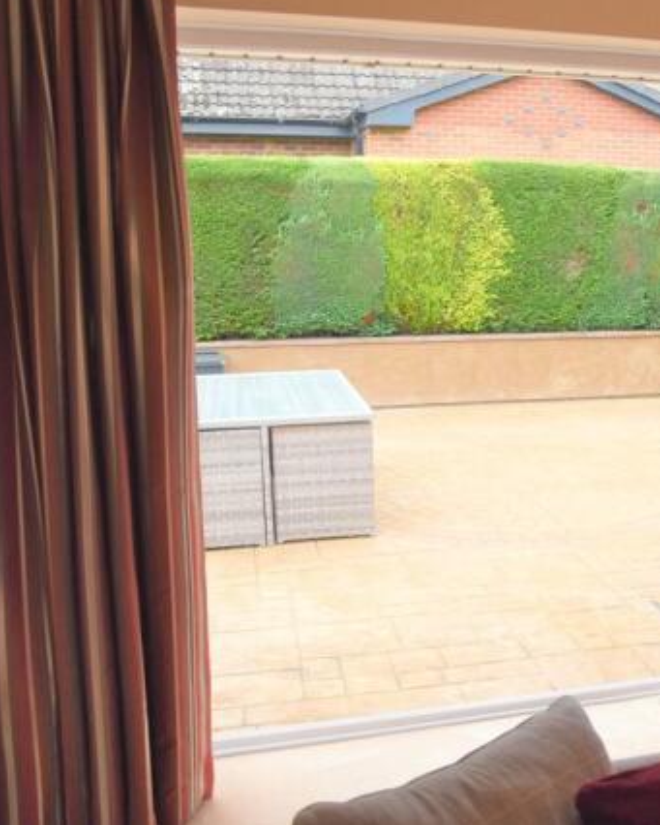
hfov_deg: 36.6
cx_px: 549
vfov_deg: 46.8
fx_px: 952
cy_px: 406
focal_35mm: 39
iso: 400
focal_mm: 18
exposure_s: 1/250
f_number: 5.6
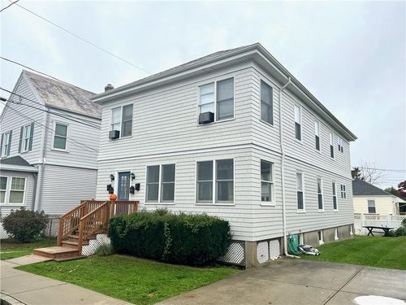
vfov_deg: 53.1
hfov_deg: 67.3
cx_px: 203
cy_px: 152
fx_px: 305
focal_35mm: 26
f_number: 1.6
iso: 50
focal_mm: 5.1
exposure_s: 1/1647
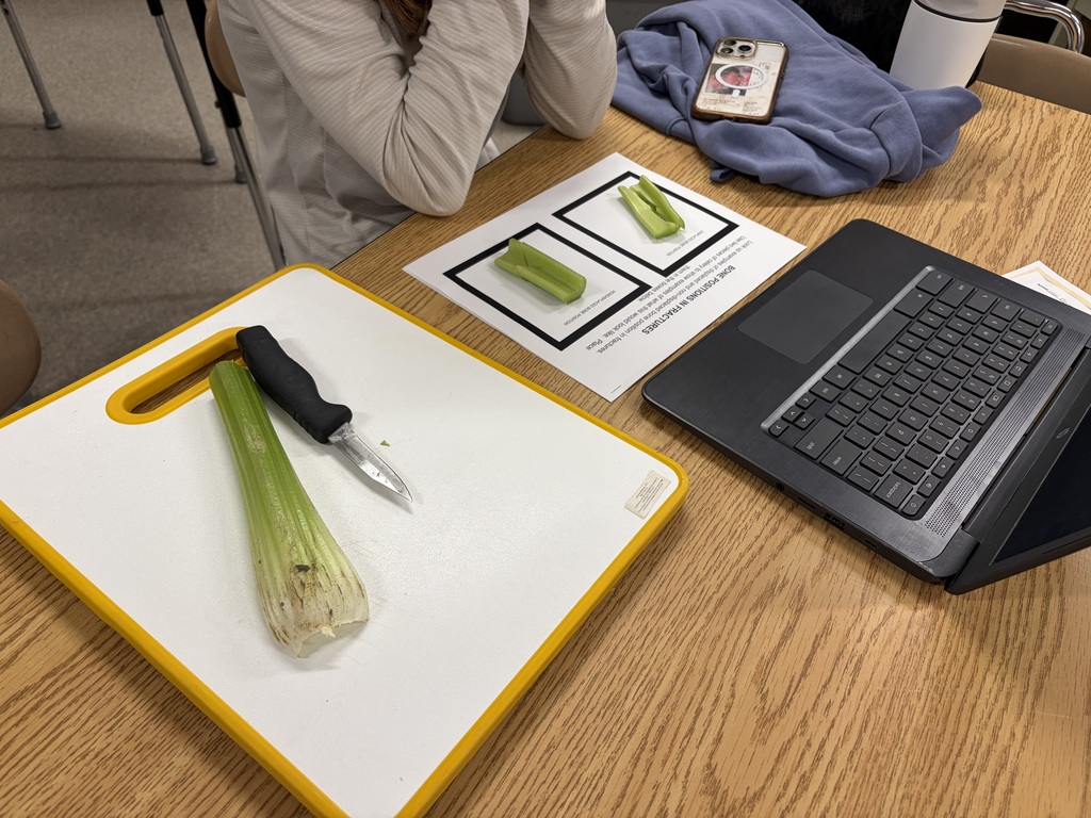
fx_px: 819
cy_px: 409
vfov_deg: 53.1
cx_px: 546
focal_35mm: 26
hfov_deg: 67.3
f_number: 1.6
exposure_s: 1/120
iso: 80
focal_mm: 5.96
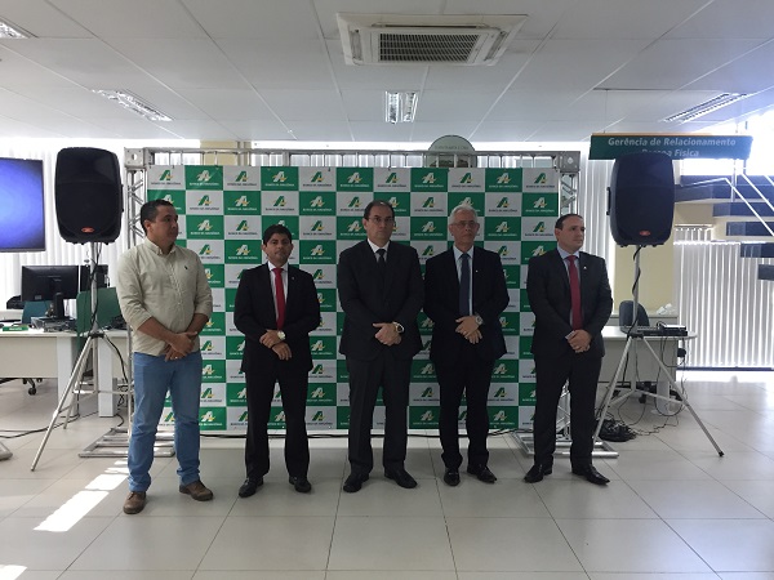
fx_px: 648
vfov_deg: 48.2
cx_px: 387
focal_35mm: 29
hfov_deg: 61.7
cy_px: 290
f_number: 2.2
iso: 100
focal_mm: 4.15
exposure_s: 1/30
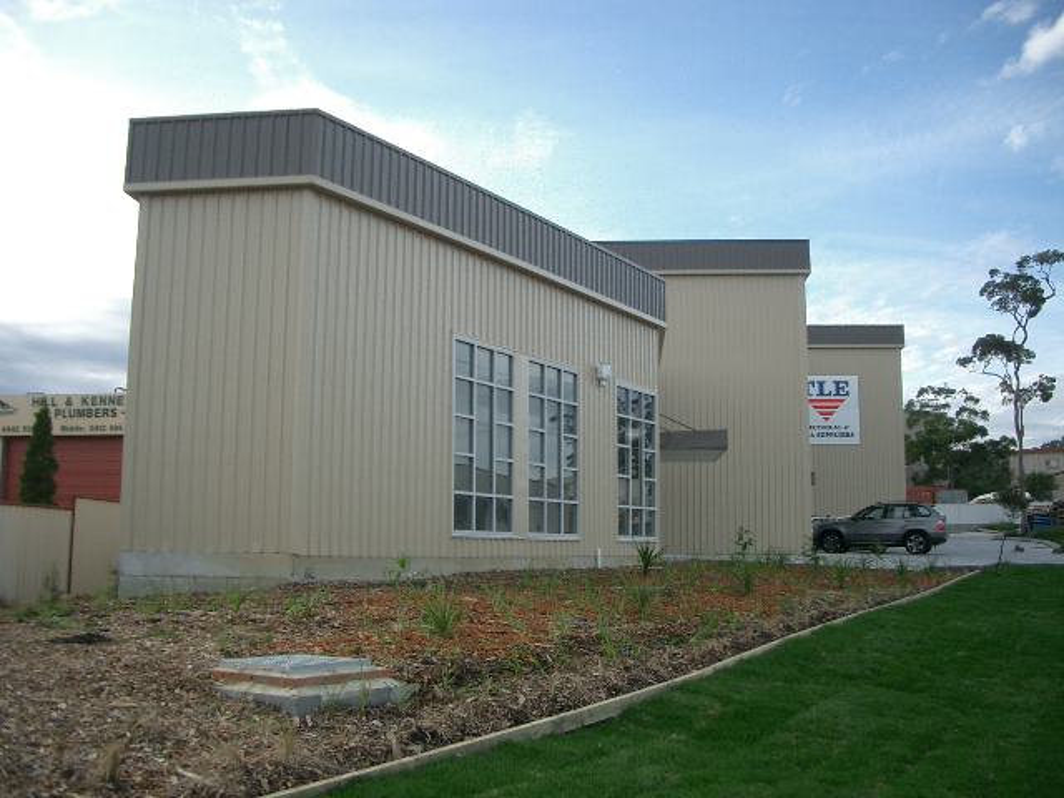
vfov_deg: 40.7
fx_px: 1076
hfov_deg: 52.6
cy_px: 399
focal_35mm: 35
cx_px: 532
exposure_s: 1/250
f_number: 2.6
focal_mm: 5.8
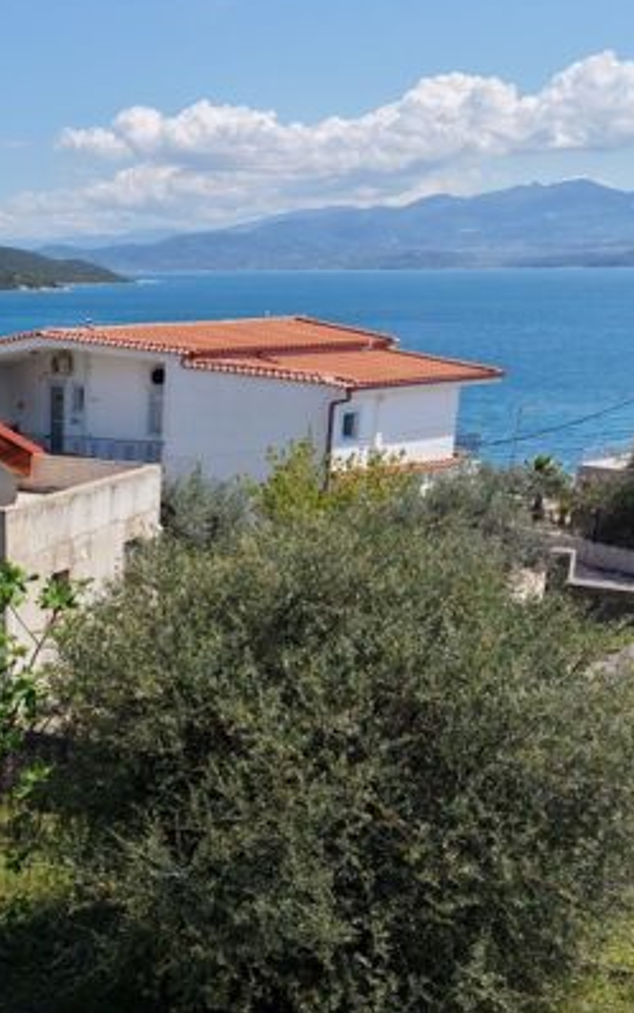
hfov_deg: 27.0
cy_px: 657
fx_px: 1243
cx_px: -6
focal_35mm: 45
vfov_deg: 43.9
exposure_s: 1/8000
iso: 400
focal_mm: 8.67
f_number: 1.8
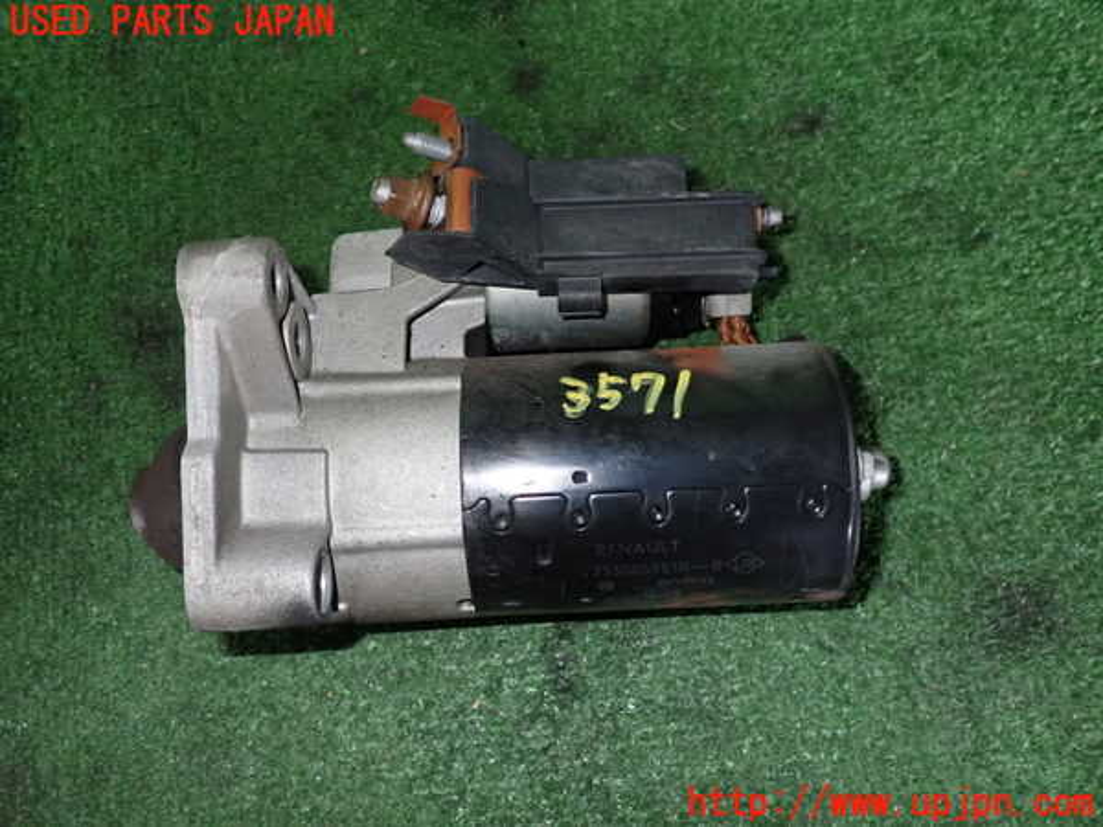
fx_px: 956
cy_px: 414
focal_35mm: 30
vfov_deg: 46.8
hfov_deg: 60.0
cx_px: 552
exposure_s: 1/30
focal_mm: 5.4
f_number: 6.3
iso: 500
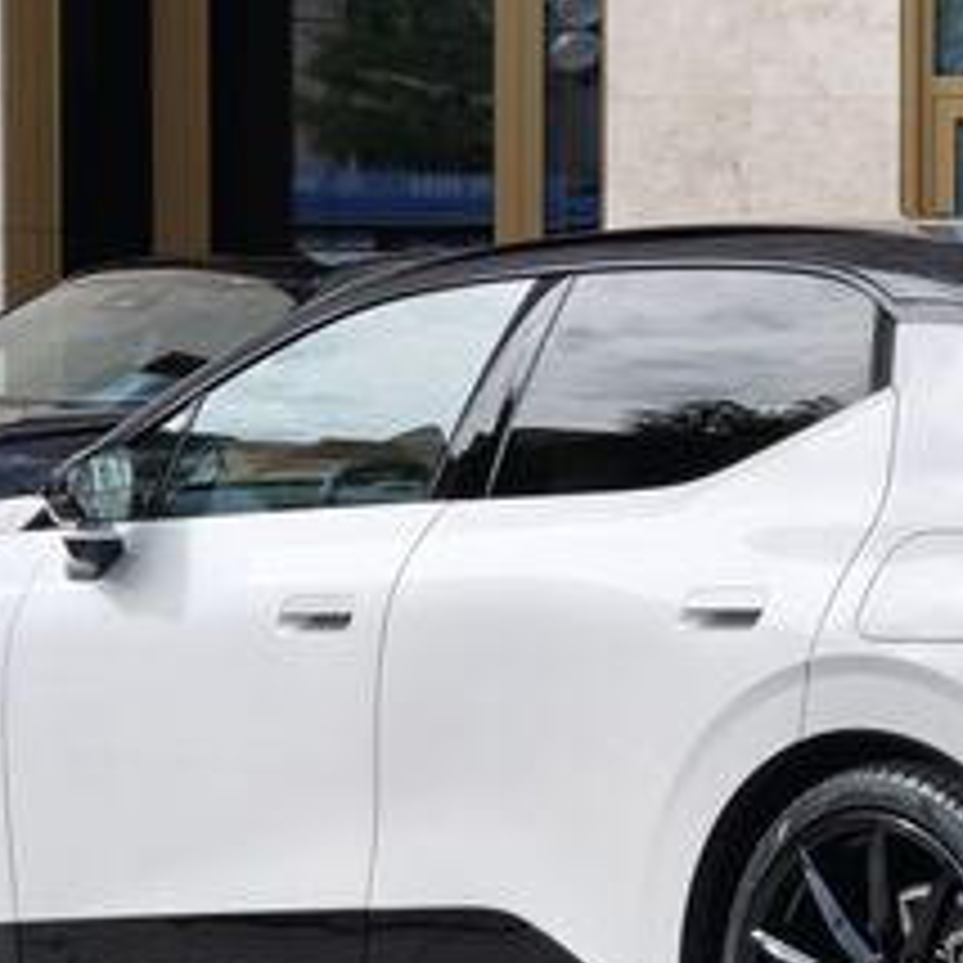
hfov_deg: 11.0
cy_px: 544
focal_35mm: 158
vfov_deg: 11.1
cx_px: 900
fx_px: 4973
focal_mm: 11.5
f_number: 1.8
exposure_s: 1/629
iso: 50
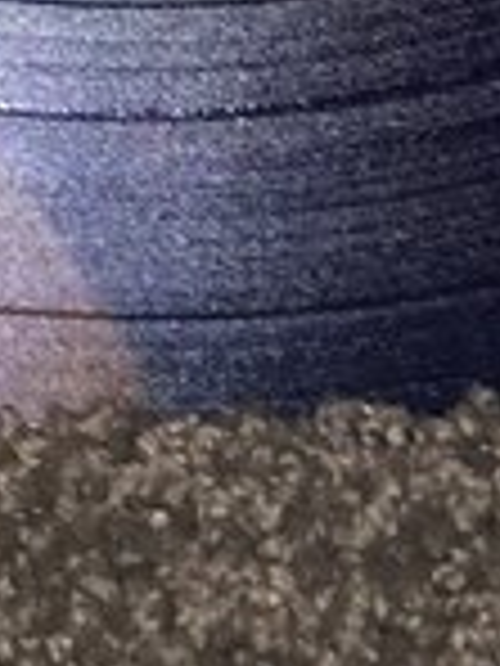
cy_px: -1505
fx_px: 4314
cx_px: 167
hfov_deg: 6.6
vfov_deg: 7.5
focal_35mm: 224
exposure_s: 1/19
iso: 32
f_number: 2.2
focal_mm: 4.15
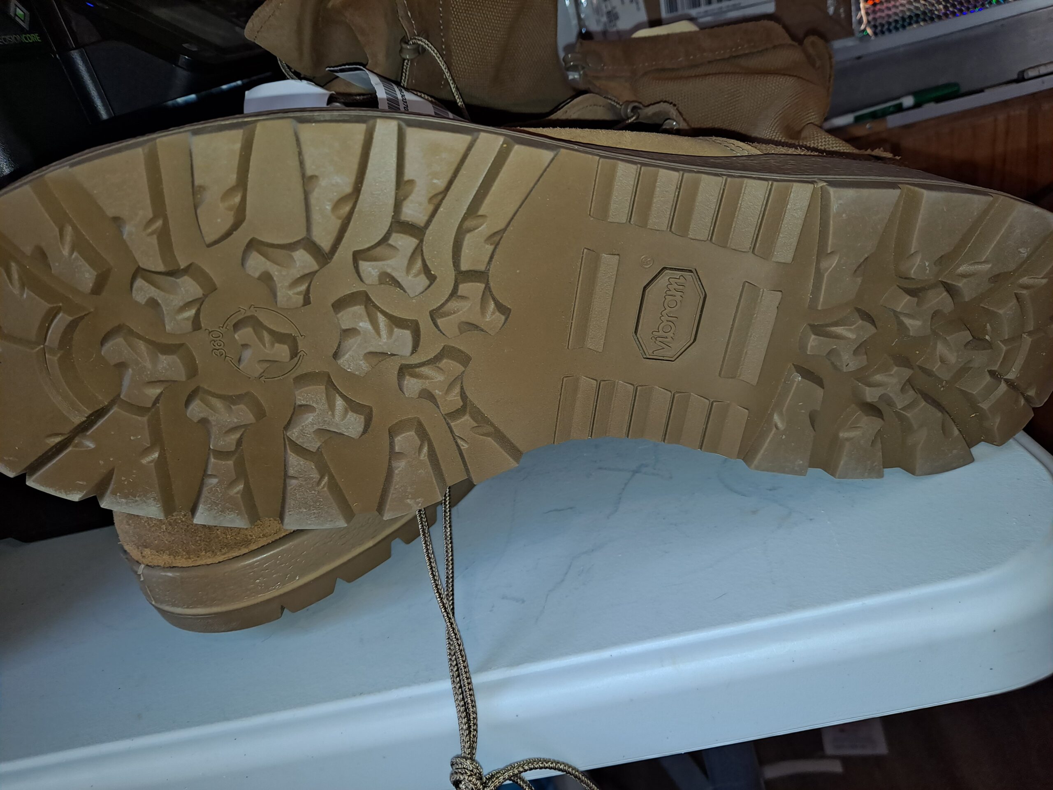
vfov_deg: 54.9
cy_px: 395
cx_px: 526
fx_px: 760
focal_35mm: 25
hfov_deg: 69.4
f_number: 2
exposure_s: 1/60
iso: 40
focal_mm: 4.6
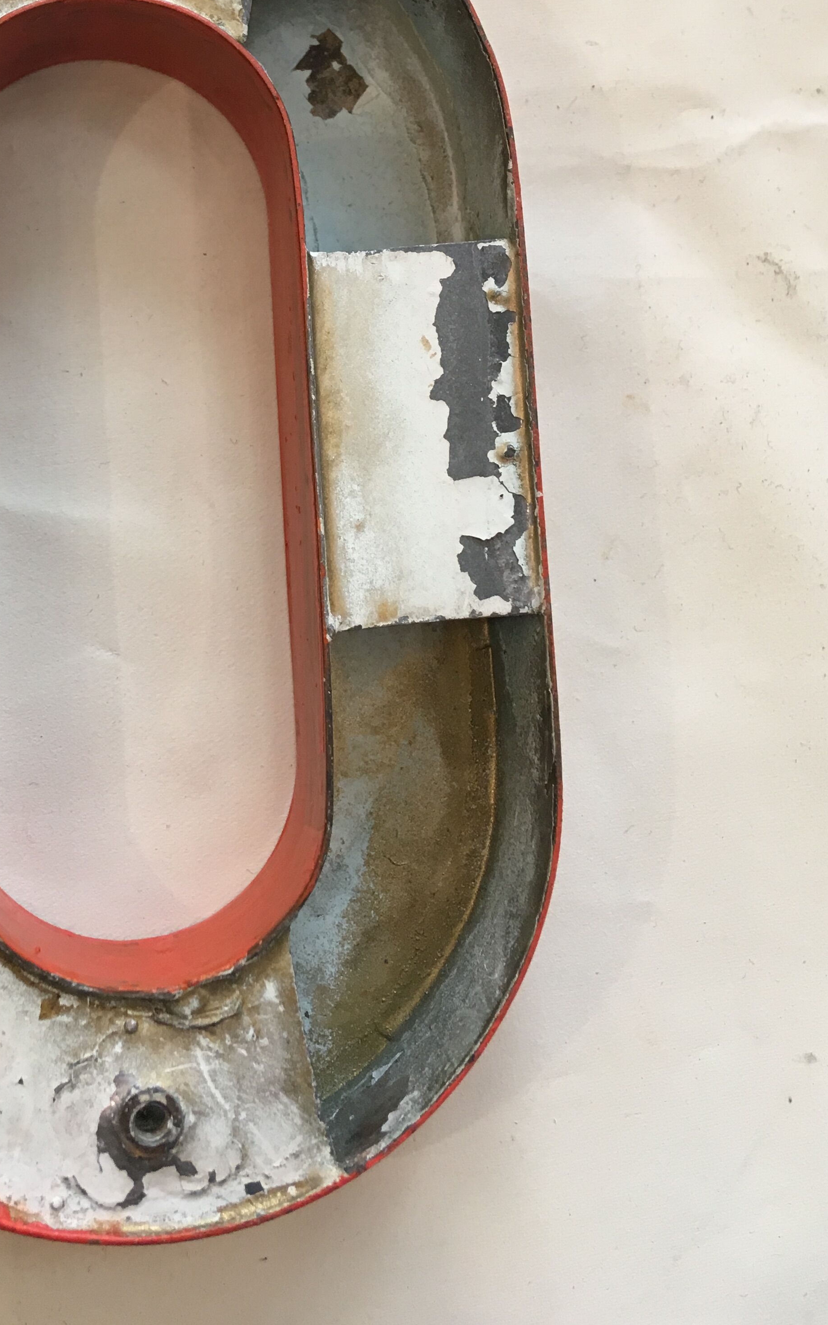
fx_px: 1517
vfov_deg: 46.4
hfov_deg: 30.1
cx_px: 220
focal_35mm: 42
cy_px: 428
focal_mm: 4.15
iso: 100
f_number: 2.2
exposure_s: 1/33
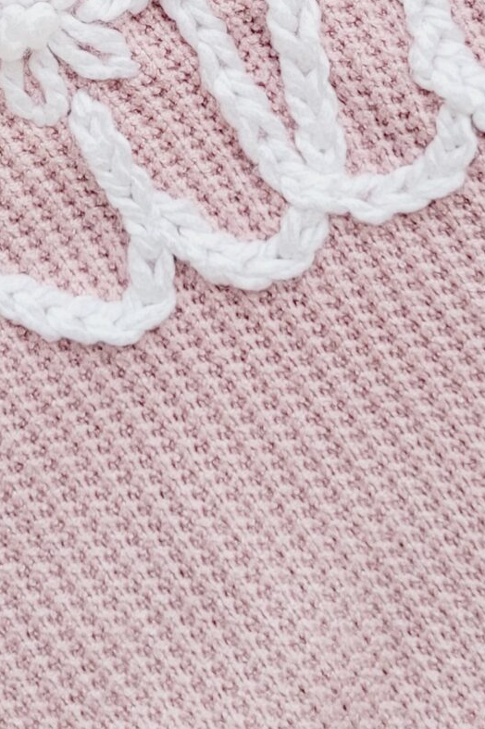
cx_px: 176
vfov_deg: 21.4
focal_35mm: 88
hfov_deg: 15.5
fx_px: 1780
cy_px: -155
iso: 200
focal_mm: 5.4
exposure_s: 1/50
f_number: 1.8
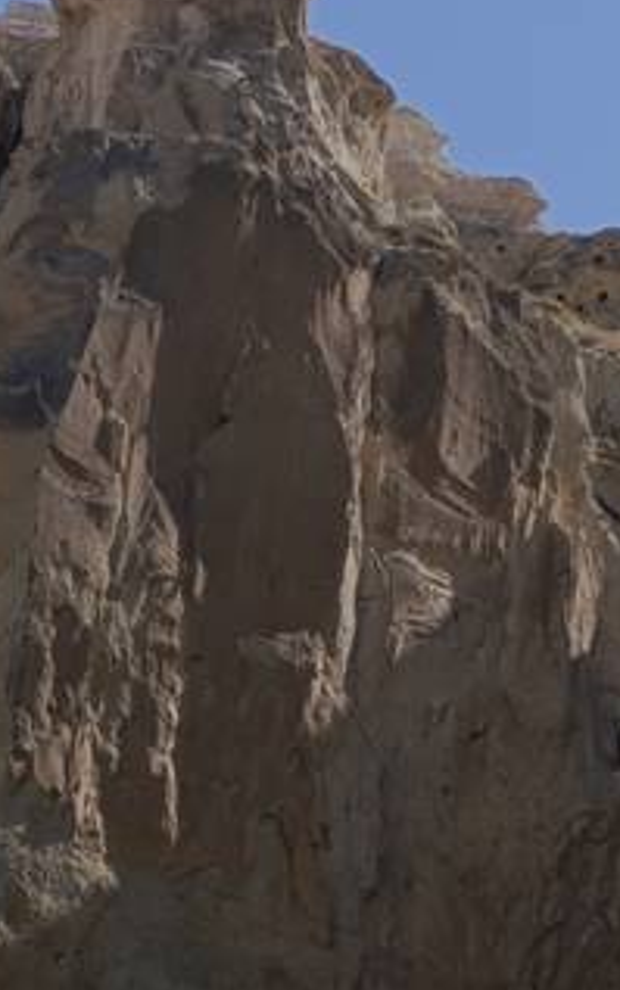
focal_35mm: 49
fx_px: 1324
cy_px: 595
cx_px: 9
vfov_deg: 40.9
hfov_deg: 25.2
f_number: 1.6
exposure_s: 1/1965
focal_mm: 6.14
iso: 50
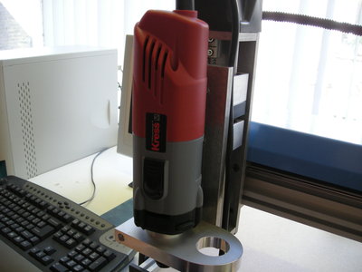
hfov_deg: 52.6
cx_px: 181
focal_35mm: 35
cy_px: 136
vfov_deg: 40.7
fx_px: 366
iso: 137
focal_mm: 5.7
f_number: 2.8
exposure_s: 1/42.2
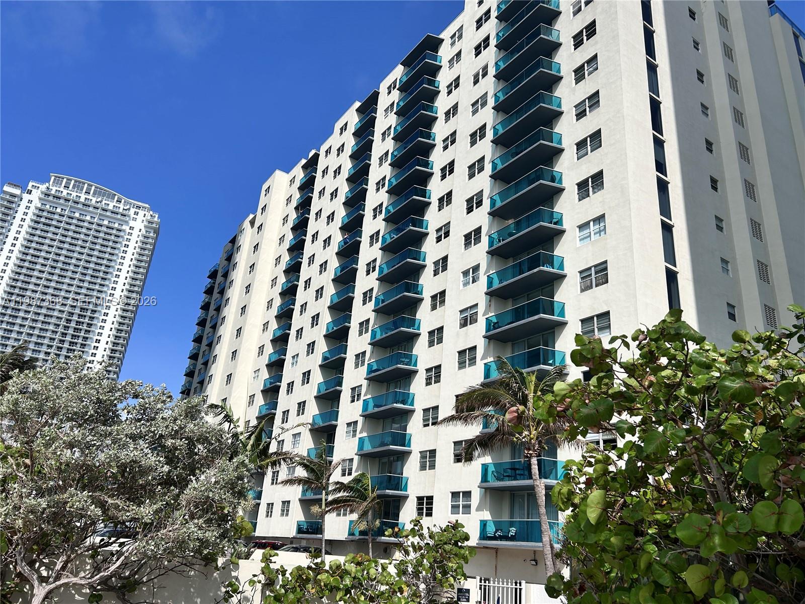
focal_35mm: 26
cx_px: 402
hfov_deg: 67.3
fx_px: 605
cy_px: 302
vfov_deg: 53.1
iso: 50
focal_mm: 5.7
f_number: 1.5
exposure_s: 1/8000
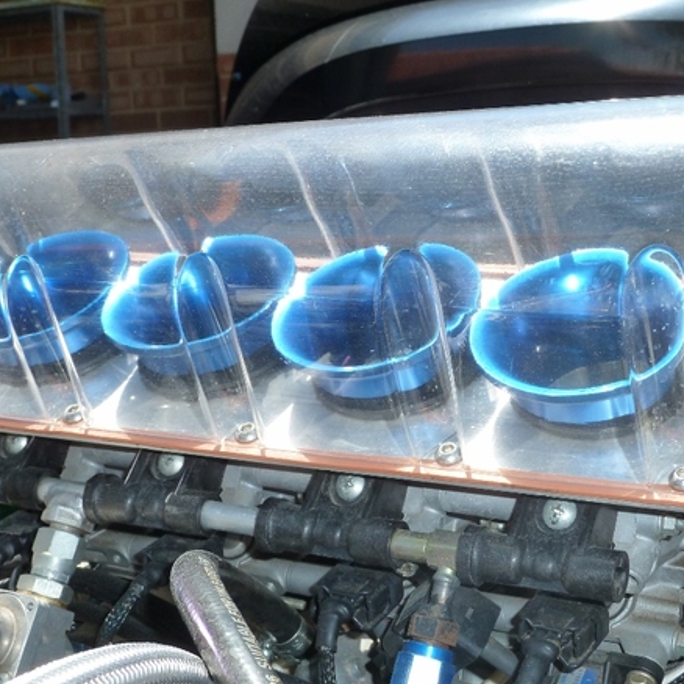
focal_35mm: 62
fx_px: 1386
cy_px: 361
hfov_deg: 27.7
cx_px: 398
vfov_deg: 27.7
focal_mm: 7.9
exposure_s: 1/320
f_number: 4
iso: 125
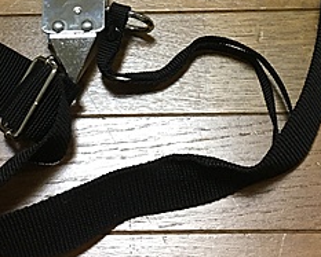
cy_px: -102
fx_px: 866
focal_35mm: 91
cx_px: 134
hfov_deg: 21.0
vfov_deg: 15.8
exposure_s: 1/33
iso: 160
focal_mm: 4.15
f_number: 2.2
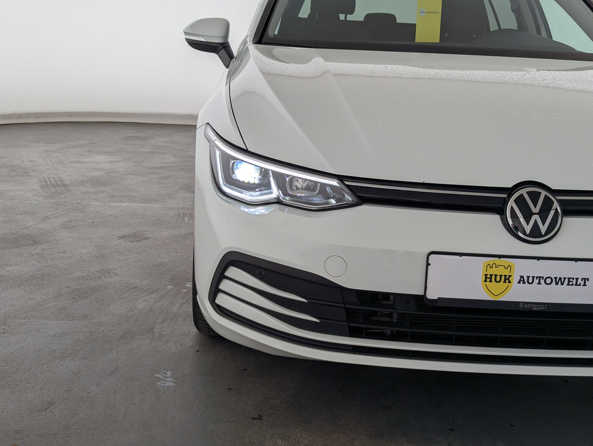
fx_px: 823
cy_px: 223
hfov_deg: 39.6
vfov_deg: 30.3
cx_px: 296
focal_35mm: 48
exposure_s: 1/408
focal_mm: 6.81
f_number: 1.85
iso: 41
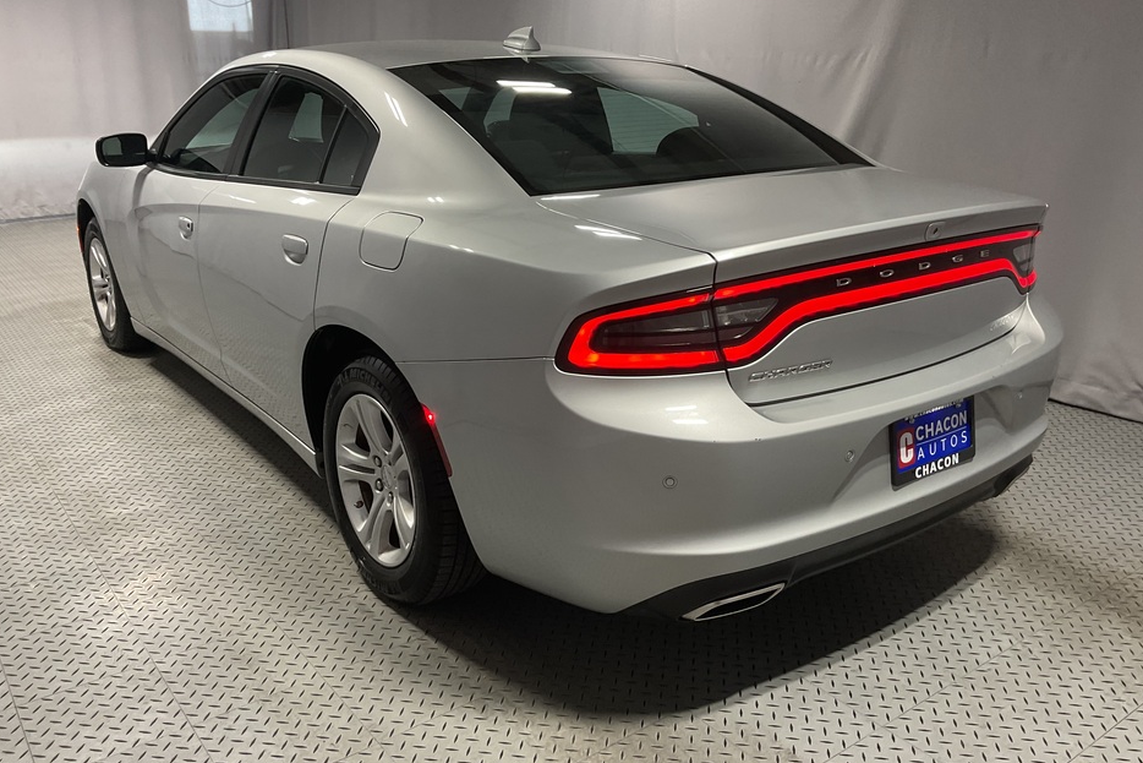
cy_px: 374
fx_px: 984
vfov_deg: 42.3
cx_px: 562
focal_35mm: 31
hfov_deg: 60.3
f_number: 1.8
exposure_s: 1/120
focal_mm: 3
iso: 64
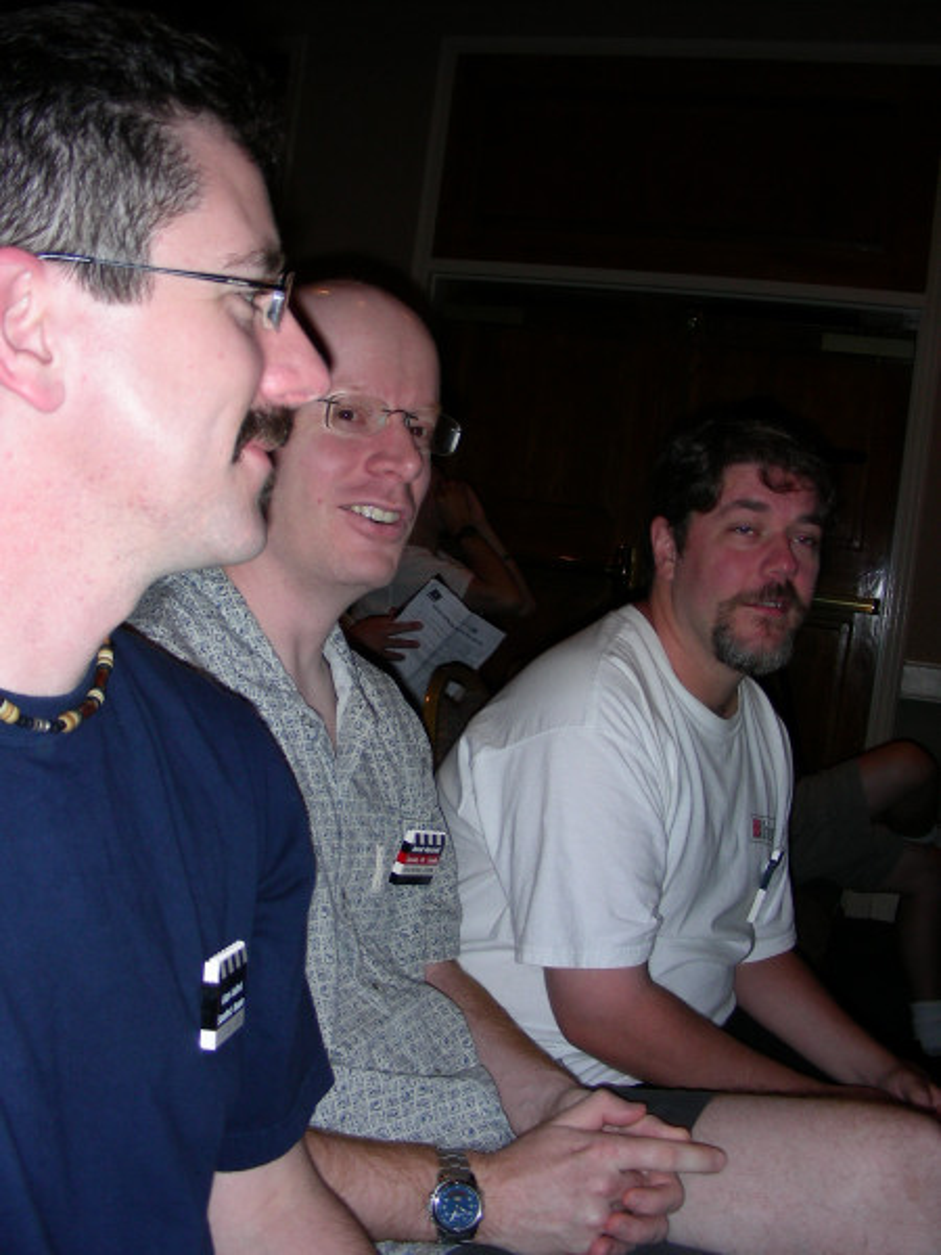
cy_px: 628
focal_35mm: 38
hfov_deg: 37.7
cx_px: 470
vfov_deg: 49.0
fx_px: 1377
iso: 50
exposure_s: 1/60.1
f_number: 3.5
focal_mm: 6.3
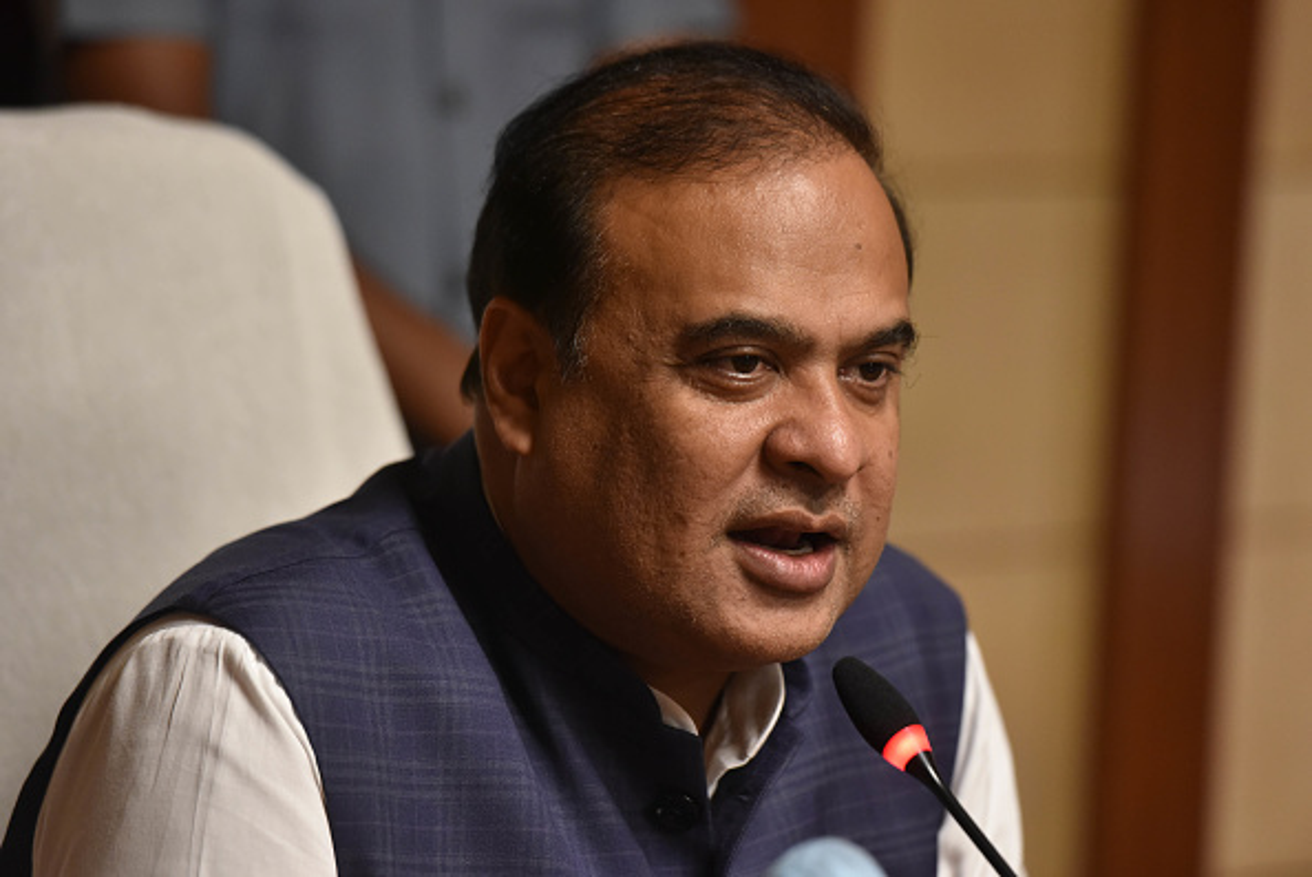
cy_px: 438
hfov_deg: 10.8
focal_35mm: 190
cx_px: 656
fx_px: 6929
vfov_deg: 7.2
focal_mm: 190
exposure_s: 1/200
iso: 3200
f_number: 5
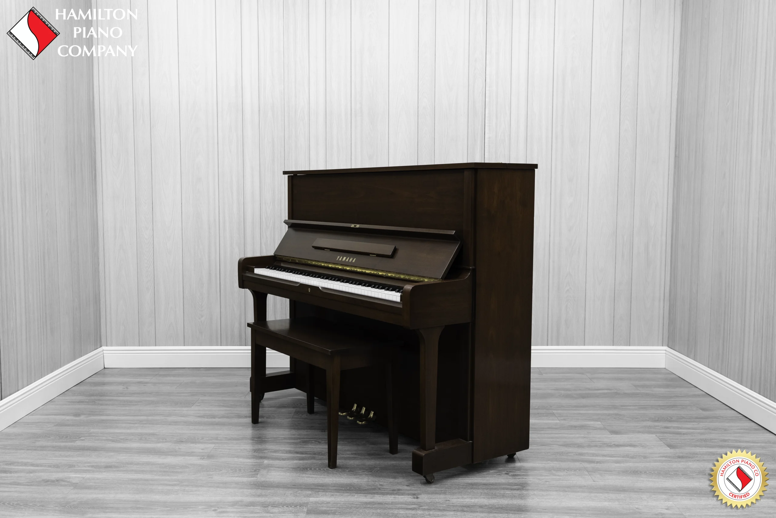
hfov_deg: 54.4
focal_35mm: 35
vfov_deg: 37.9
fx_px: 754
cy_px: 259
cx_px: 388
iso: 1000
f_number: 5.6
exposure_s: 1/60
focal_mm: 35
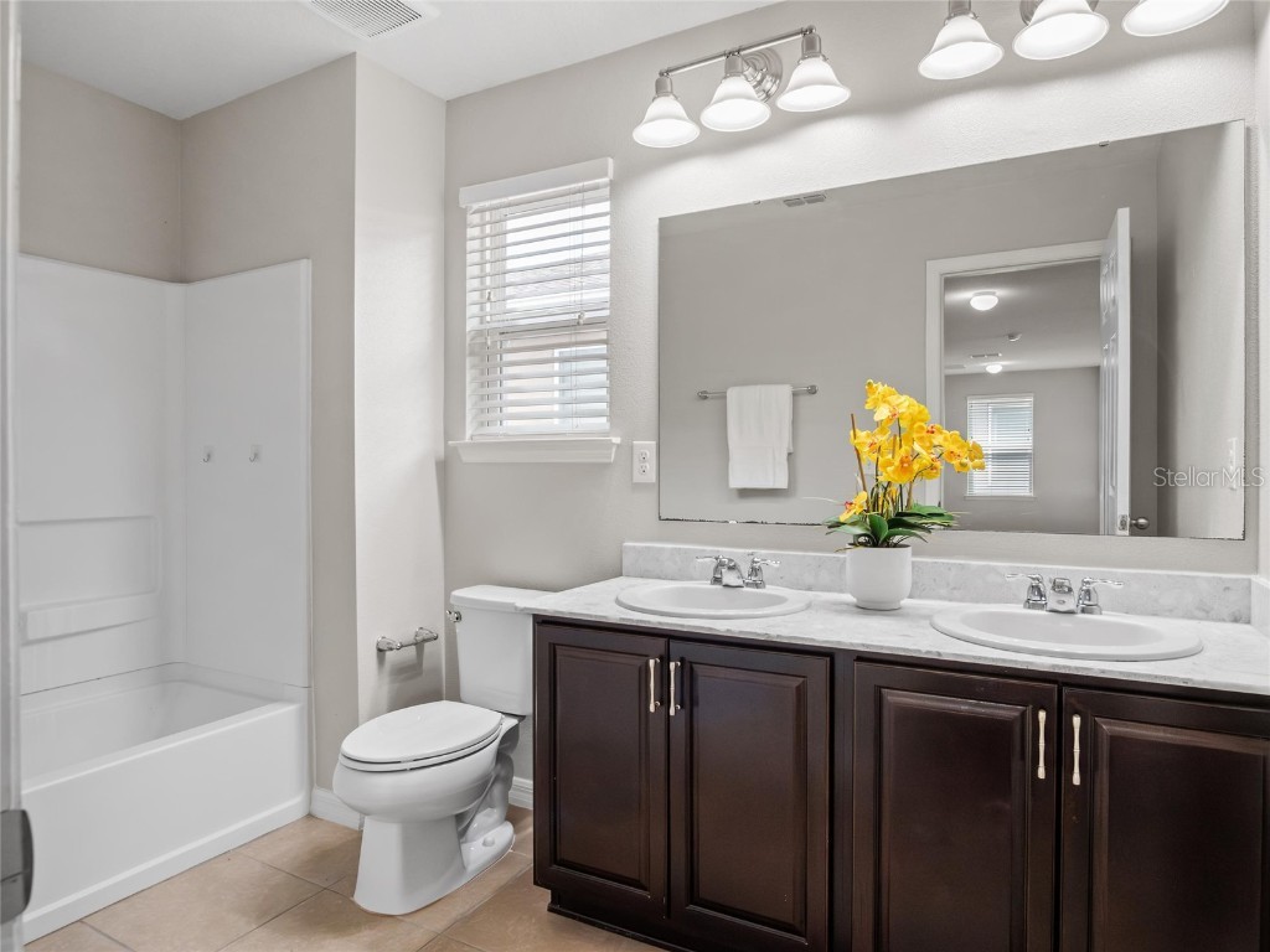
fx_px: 734
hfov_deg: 81.7
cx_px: 635
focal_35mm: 20
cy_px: 476
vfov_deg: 66.0
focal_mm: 10
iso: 2000
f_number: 7.1
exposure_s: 1/60
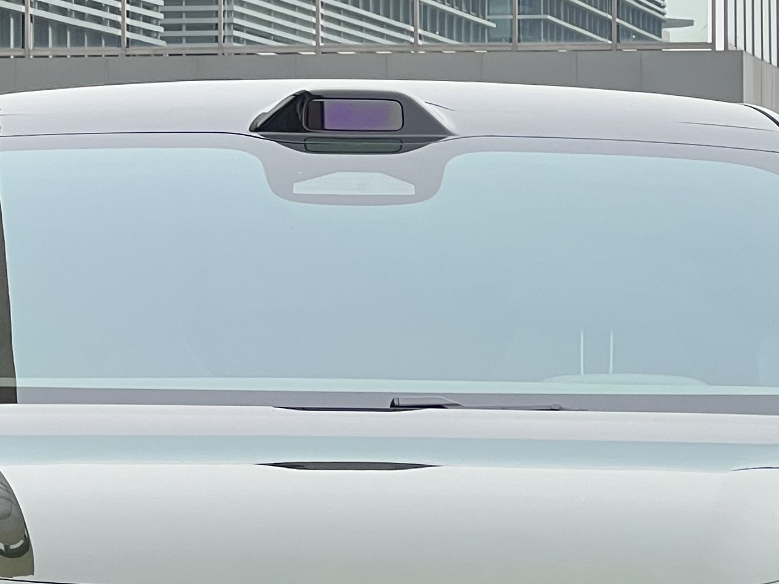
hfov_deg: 8.1
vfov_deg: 6.1
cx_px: 386
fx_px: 5513
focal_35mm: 245
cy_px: 499
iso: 32
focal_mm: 9
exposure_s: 1/99
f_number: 2.8
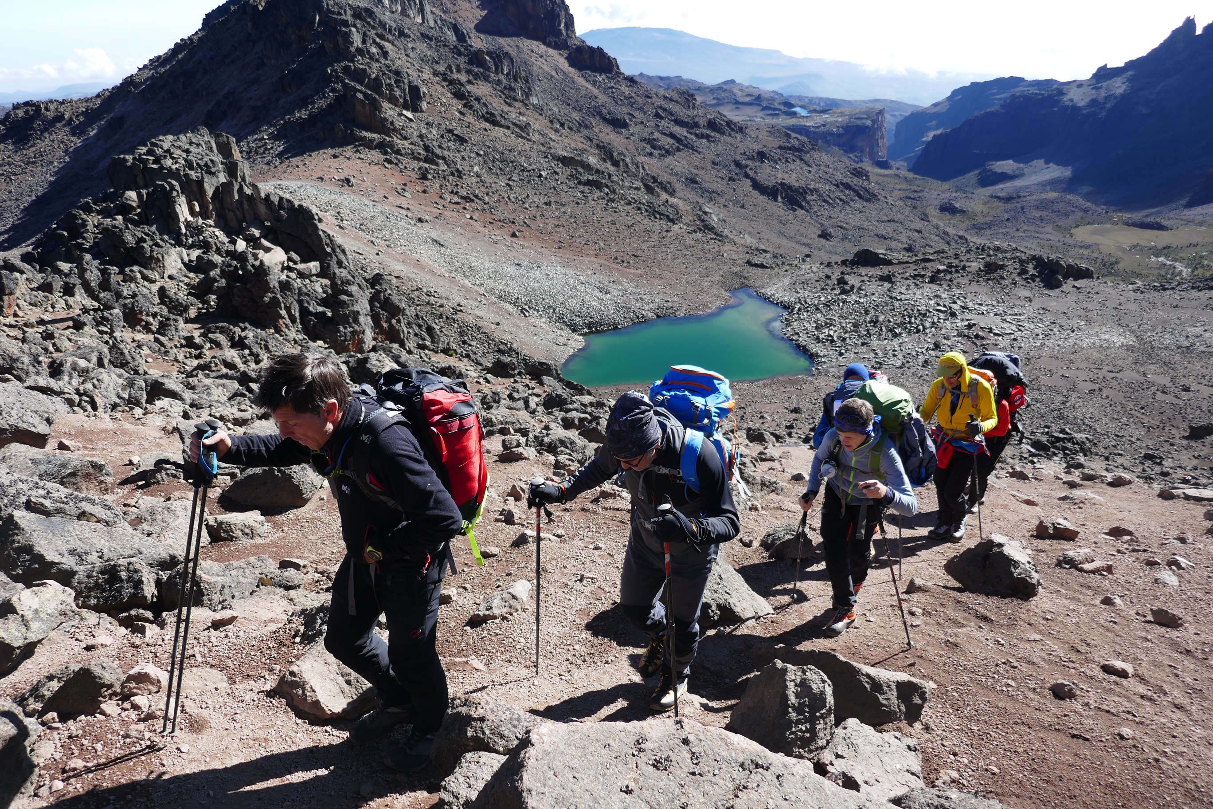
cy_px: 404
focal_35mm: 25
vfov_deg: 51.3
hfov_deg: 71.5
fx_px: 842
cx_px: 606
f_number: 2.8
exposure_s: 1/800
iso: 125
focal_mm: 9.1
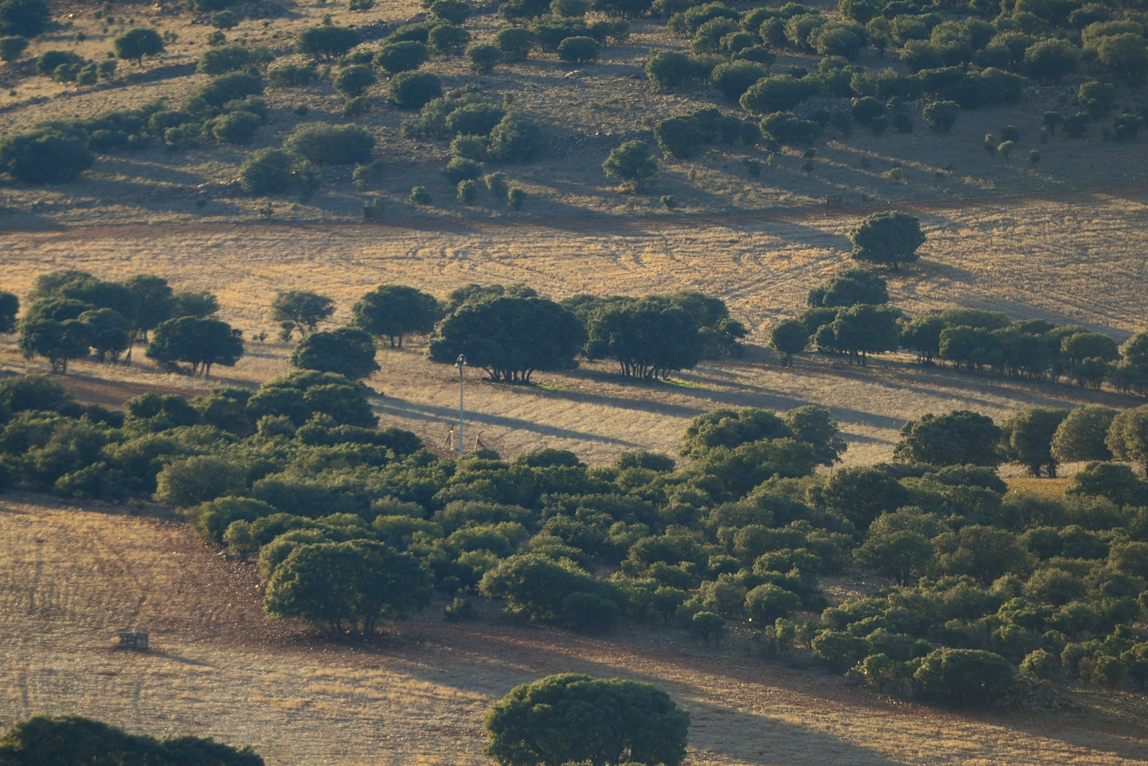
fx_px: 35090
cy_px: 739
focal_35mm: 1100
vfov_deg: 1.3
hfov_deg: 1.9
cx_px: 461
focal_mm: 500
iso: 200
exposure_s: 1/500
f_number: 4.5
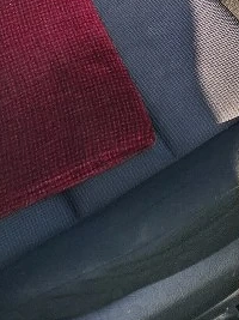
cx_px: 157
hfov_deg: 12.9
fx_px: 1060
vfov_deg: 15.1
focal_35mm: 115
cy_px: -231
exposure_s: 1/625
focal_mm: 5.54
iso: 50
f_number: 1.8
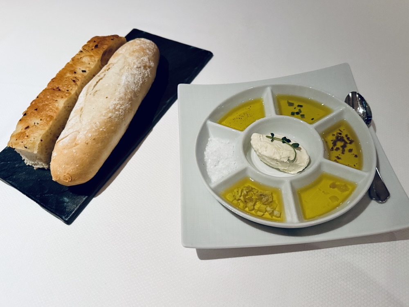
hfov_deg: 71.6
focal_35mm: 24
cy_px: 154
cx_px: 204
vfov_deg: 56.8
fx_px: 284
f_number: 1.78
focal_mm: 6.76
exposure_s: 1/40
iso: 640
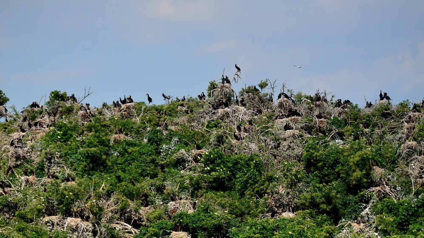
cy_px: 134
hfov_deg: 6.2
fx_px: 3890
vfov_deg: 3.5
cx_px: 212
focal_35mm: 346
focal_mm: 220
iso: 1100
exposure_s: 1/8000
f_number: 5.3
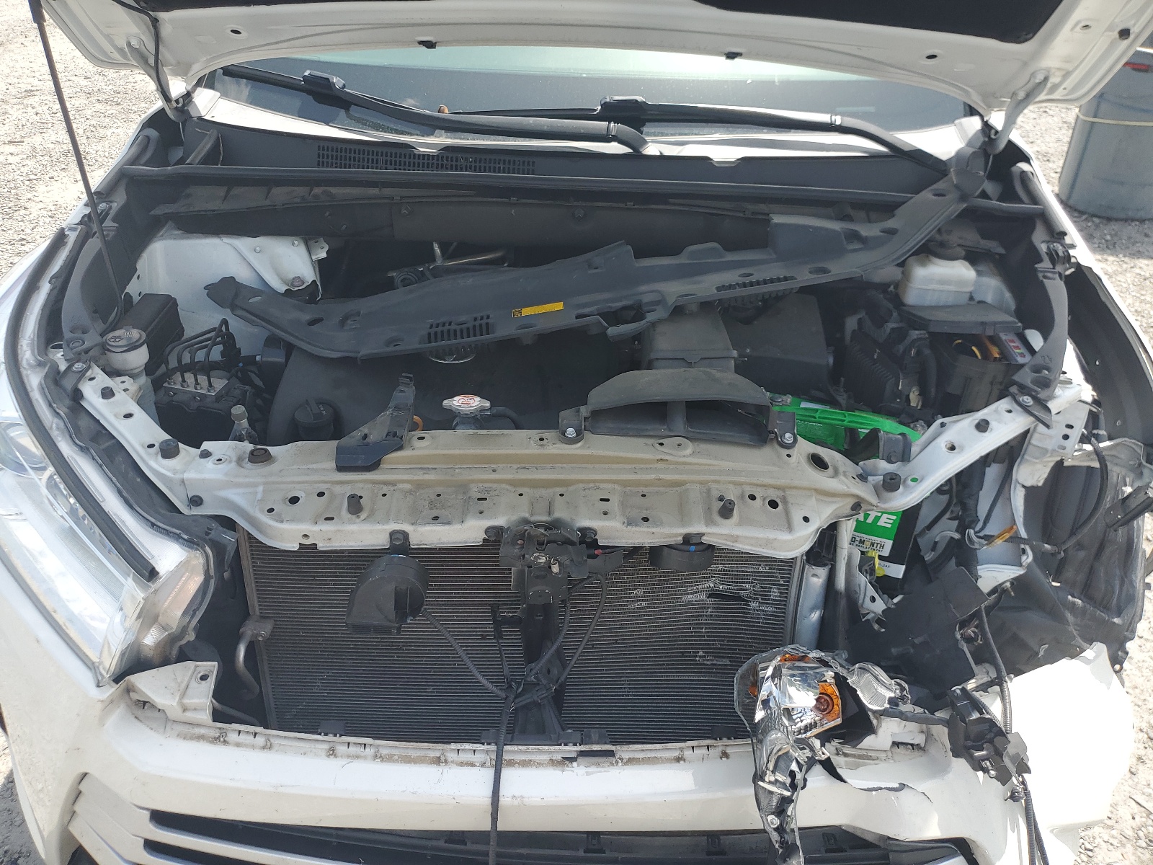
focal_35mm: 26
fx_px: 866
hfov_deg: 67.3
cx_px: 576
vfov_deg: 53.1
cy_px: 432
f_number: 1.5
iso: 50
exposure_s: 1/909
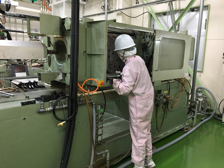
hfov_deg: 61.7
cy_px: 84
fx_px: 188
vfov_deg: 48.2
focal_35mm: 29
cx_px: 112
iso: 160
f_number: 2.2
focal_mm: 4.15
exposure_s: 1/30
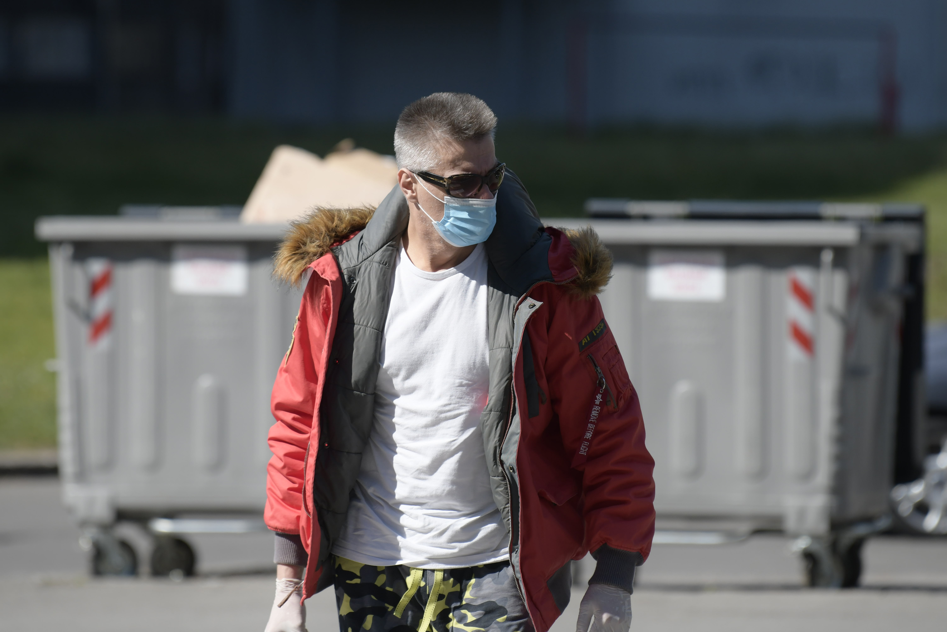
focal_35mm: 200
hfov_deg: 10.3
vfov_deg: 6.9
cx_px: 474
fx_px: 5261
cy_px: 316
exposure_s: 1/4000
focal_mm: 200
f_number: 4
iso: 400
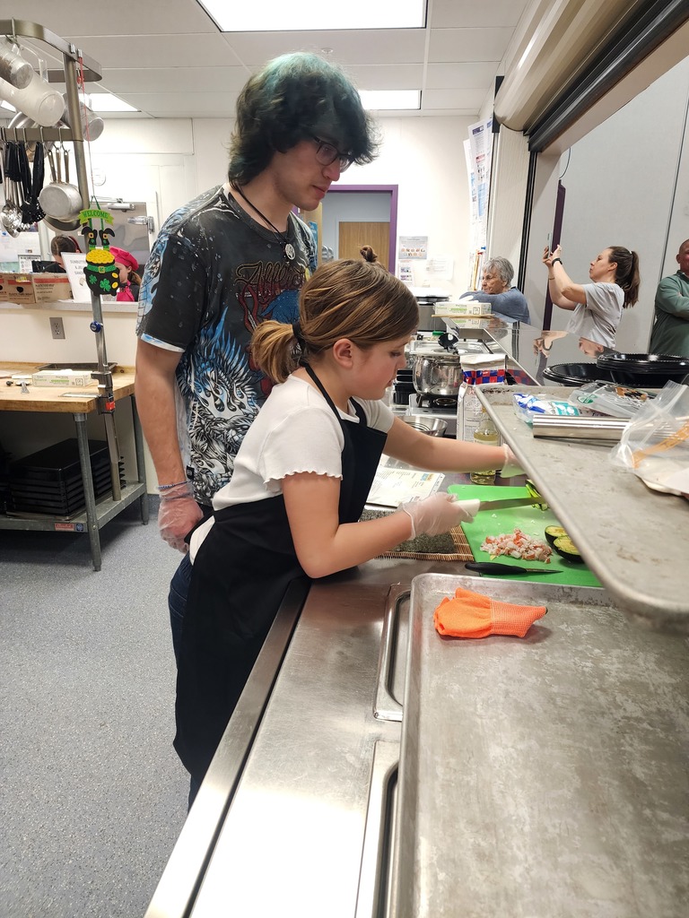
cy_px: 459
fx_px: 610
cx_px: 344
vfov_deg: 73.9
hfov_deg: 58.9
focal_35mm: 23
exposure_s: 1/120
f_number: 1.8
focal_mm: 6.4
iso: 320
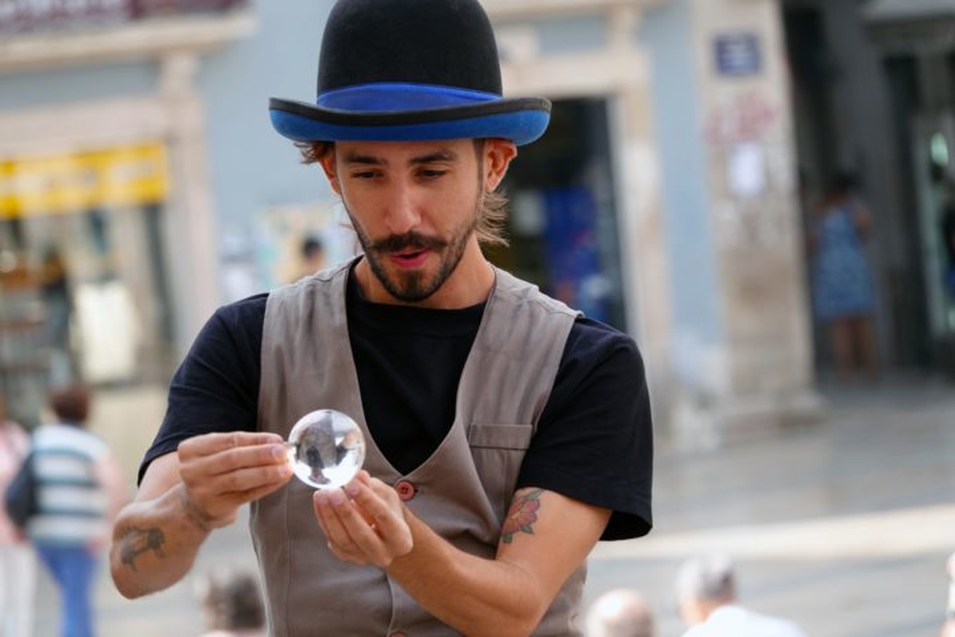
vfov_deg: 5.0
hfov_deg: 7.4
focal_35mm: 277
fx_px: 7348
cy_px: 318
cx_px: 478
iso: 160
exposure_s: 1/250
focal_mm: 101.58
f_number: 4
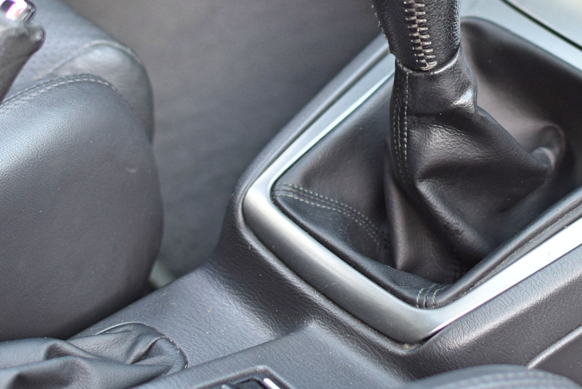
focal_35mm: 109
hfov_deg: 18.6
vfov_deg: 12.5
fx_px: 1764
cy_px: 24
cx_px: 443
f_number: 2.8
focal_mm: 35
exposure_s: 1/60
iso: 800
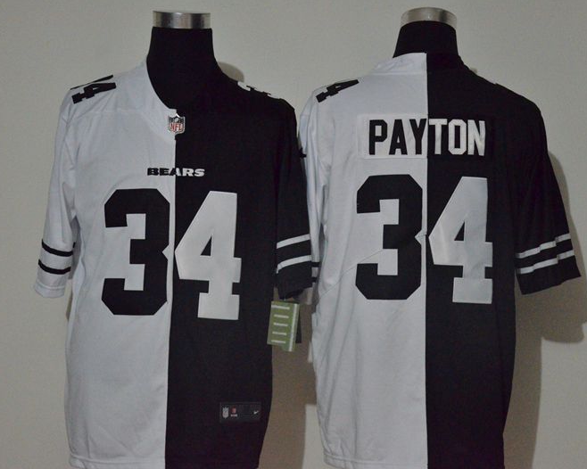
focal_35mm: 82
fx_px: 1424
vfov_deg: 18.7
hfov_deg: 23.3
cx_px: 293
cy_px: 234
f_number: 4.5
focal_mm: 48
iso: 4000
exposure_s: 1/60
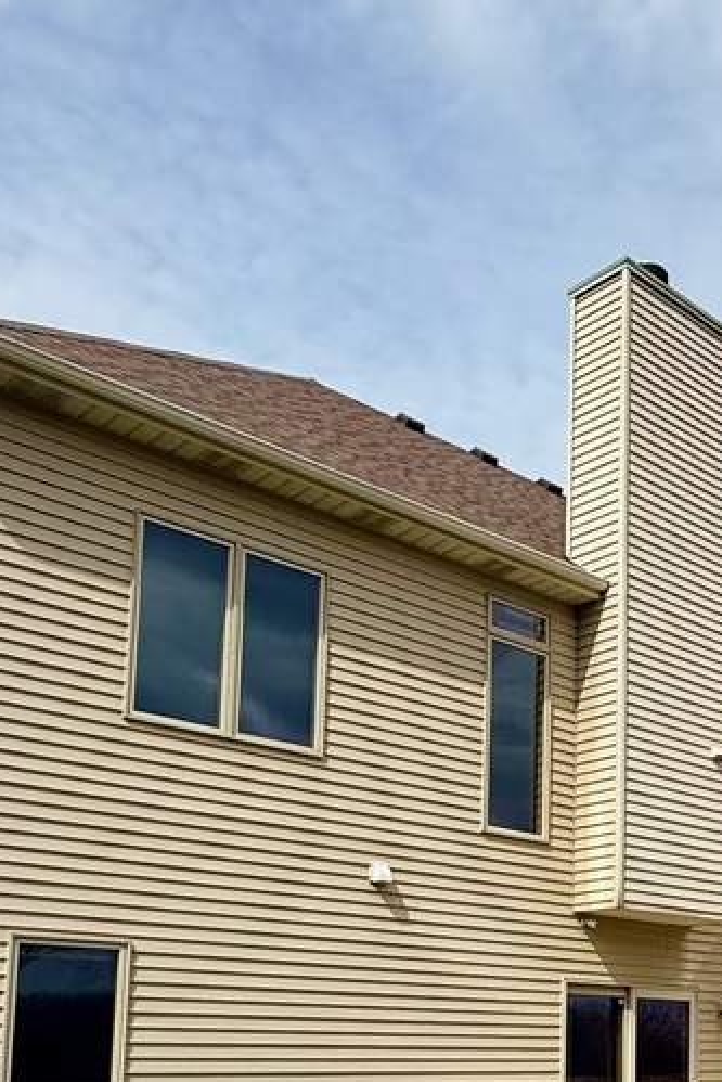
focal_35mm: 42
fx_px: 1263
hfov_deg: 29.0
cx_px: 789
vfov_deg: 43.5
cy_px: 911
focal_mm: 2.22
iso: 50
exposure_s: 1/2506
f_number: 2.2
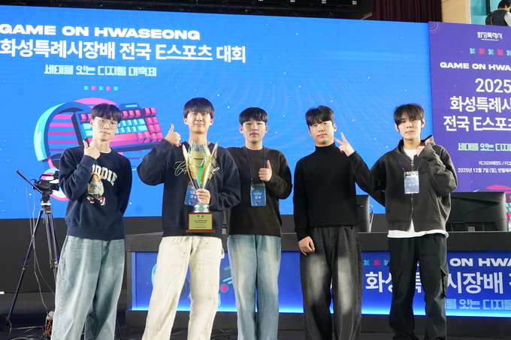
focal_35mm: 39
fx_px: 553
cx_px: 256
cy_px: 170
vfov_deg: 34.2
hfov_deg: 49.6
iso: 6400
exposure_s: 1/60
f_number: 9
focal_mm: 26
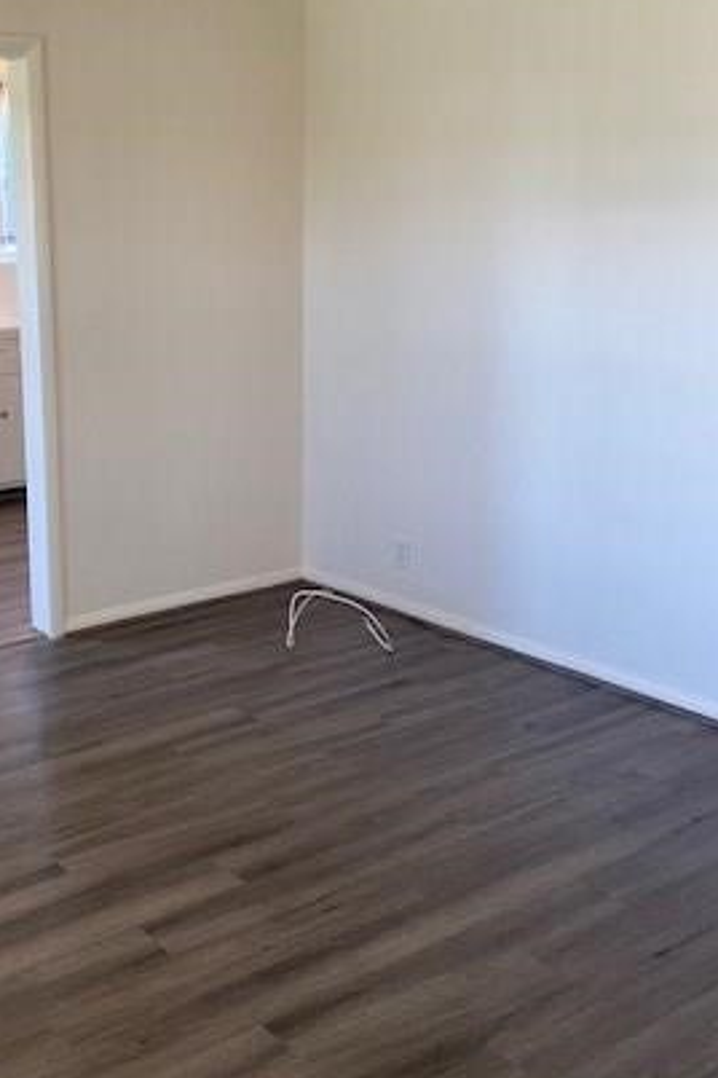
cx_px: 123
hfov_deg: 30.3
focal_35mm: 43
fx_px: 1286
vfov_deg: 45.3
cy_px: 459
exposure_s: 1/120
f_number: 1.8
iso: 125
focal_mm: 4.25
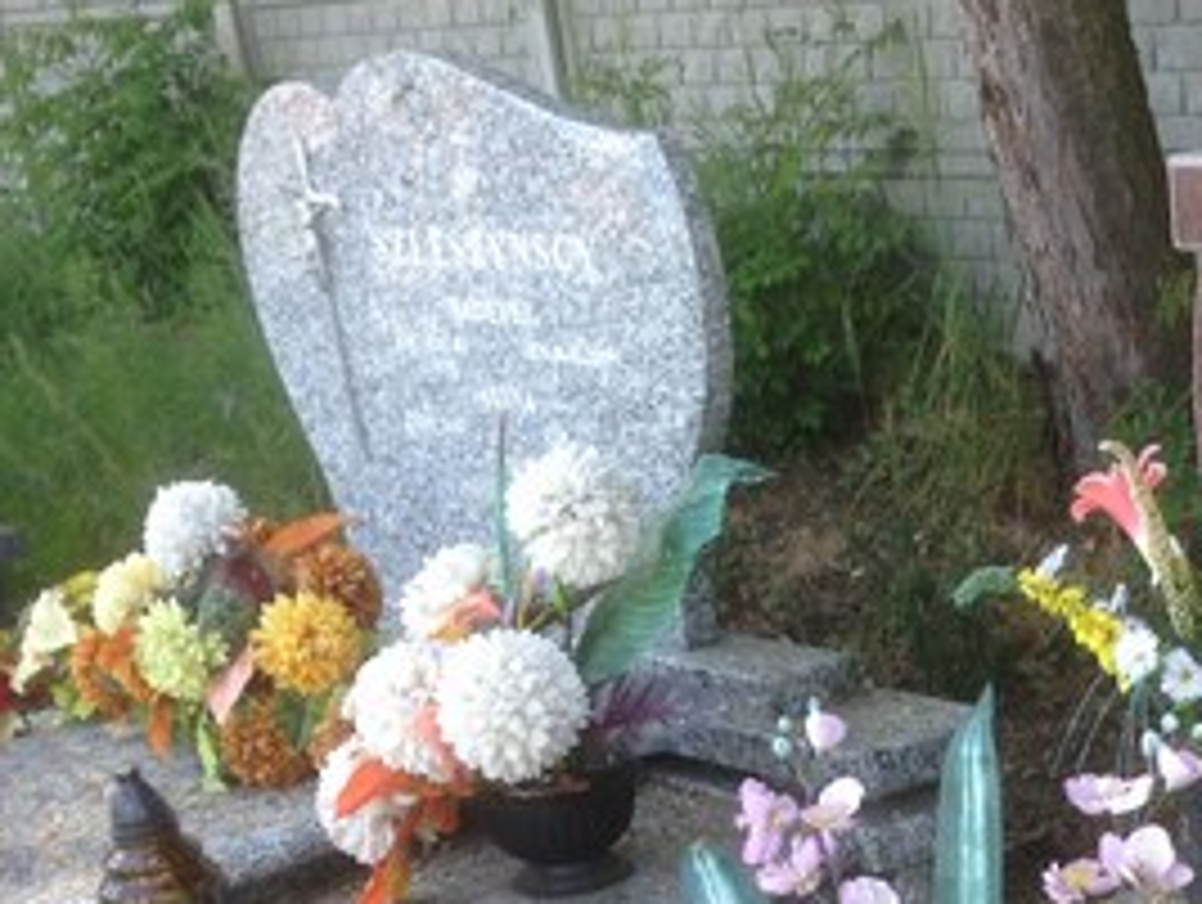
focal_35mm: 79
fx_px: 2747
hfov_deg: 24.1
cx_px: 1058
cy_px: 1061
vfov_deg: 17.9
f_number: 2.4
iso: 50
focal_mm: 4.12
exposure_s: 1/121
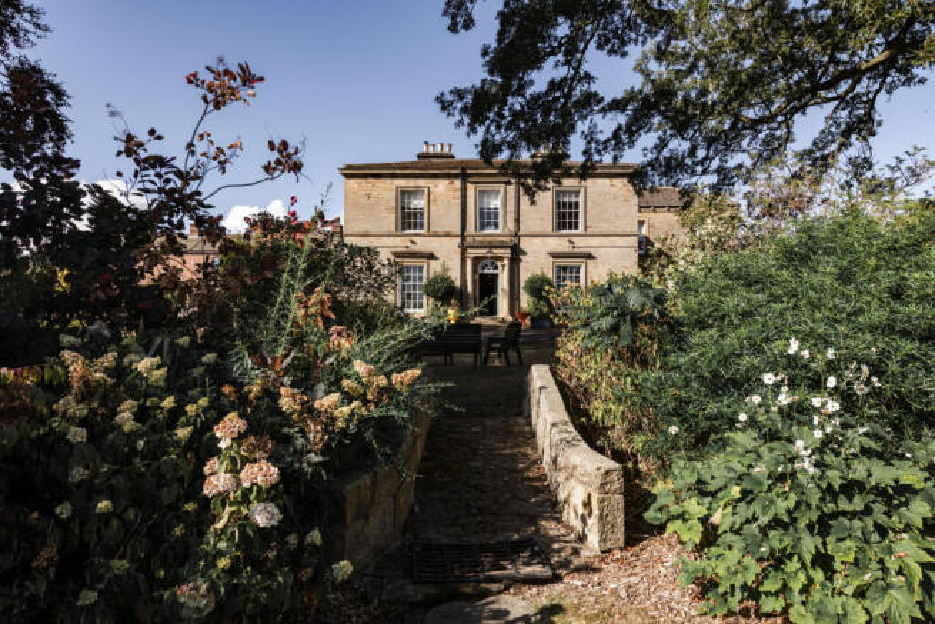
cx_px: 468
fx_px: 623
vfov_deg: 53.2
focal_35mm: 24
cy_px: 312
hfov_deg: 73.7
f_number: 8
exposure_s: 1/640
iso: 200
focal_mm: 24
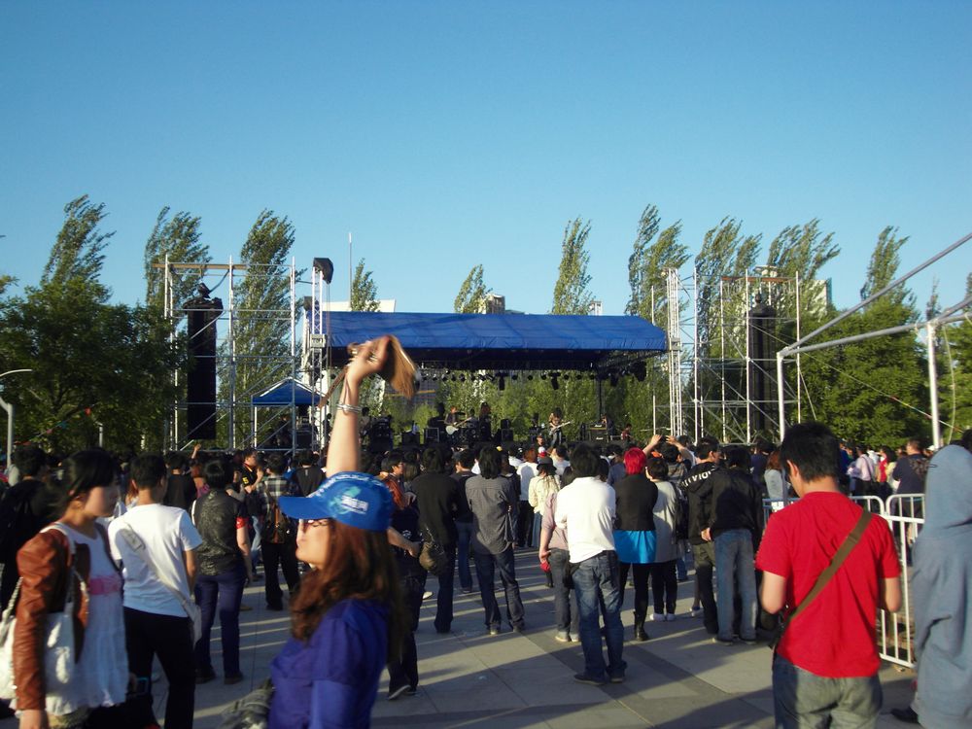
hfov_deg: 46.8
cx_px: 486
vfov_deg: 36.0
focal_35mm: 40
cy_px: 364
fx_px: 1123
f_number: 9.1
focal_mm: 7.1
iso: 80
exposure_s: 1/100
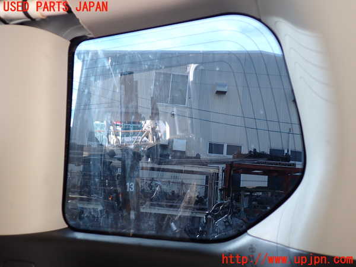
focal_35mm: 30
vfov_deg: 46.8
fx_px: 309
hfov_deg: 60.0
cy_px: 134
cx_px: 178
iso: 160
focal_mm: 5.4
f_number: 2.3
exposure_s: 1/60
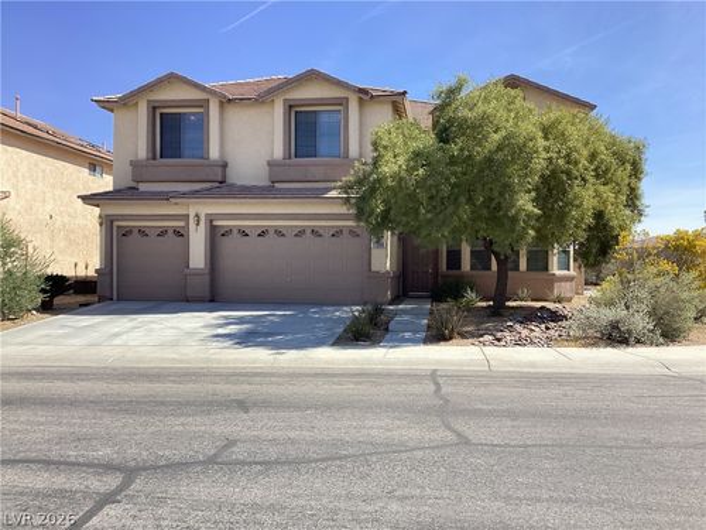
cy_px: 265
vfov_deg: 45.4
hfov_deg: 58.4
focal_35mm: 31
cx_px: 353
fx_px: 632
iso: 25
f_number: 2.4
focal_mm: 3.3
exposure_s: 1/959
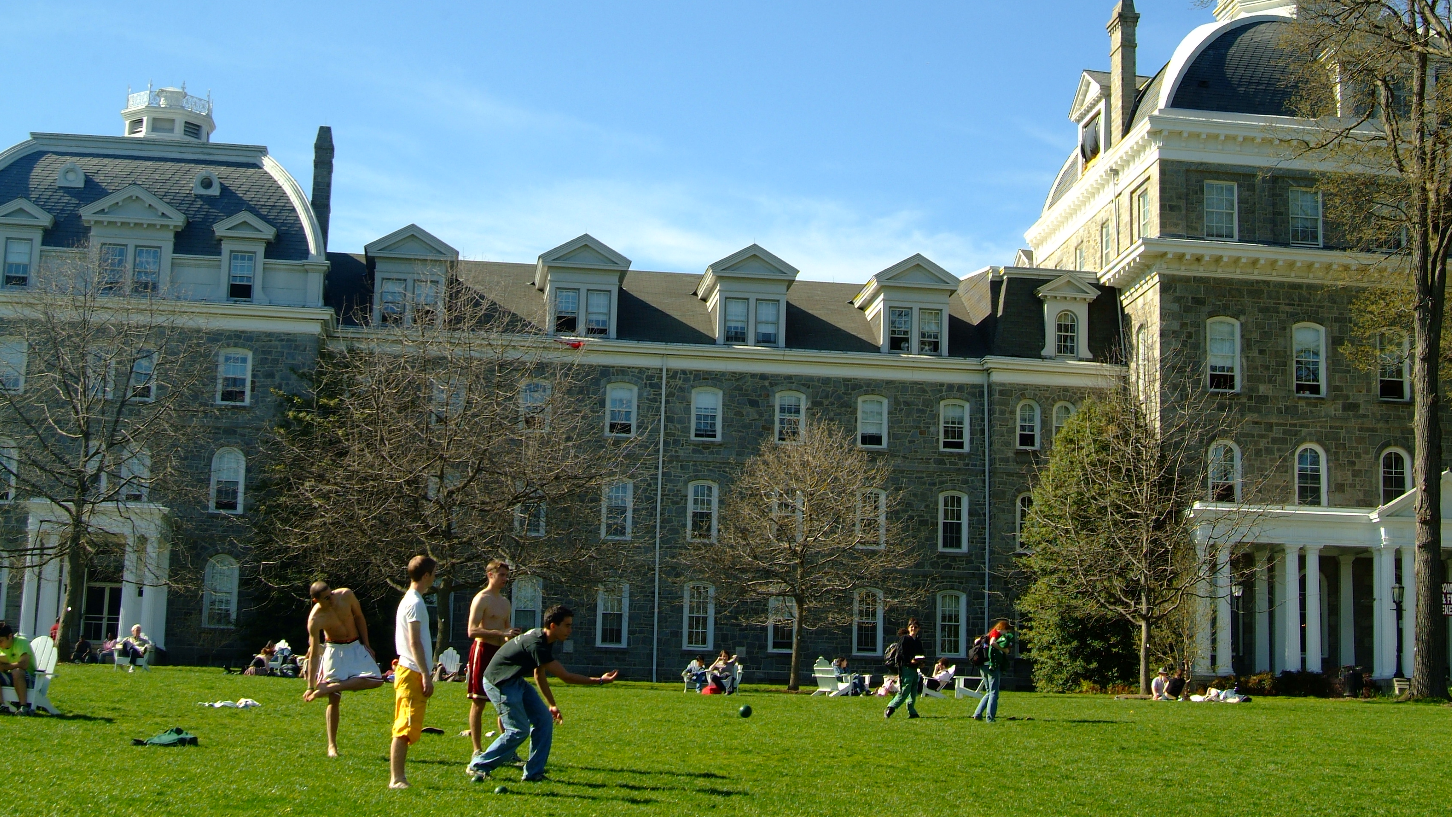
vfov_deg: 20.4
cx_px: 848
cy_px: 319
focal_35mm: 59
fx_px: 2272
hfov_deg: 35.4
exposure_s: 1/250
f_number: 8
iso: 200
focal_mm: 30
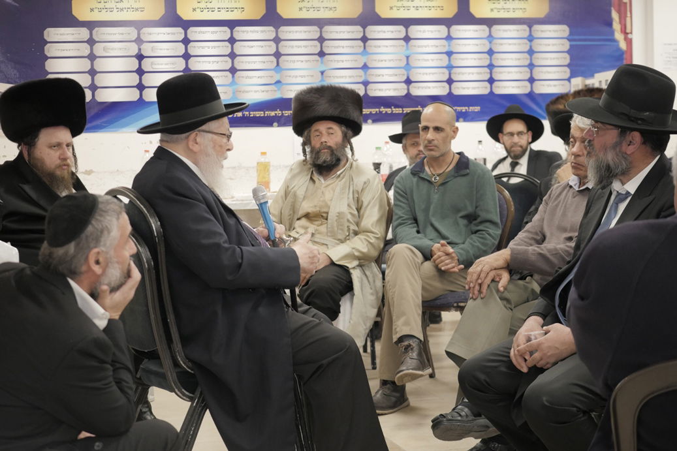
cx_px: 338
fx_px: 1354
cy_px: 226
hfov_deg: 28.1
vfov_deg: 18.9
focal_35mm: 72
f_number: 2.8
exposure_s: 1/160
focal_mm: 35
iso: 1000
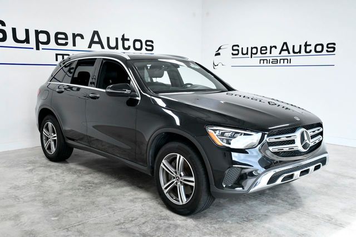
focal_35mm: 36
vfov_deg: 36.9
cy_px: 118
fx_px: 356
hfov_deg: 53.1
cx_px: 178
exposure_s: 1/640
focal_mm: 36
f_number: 4.5
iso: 1600
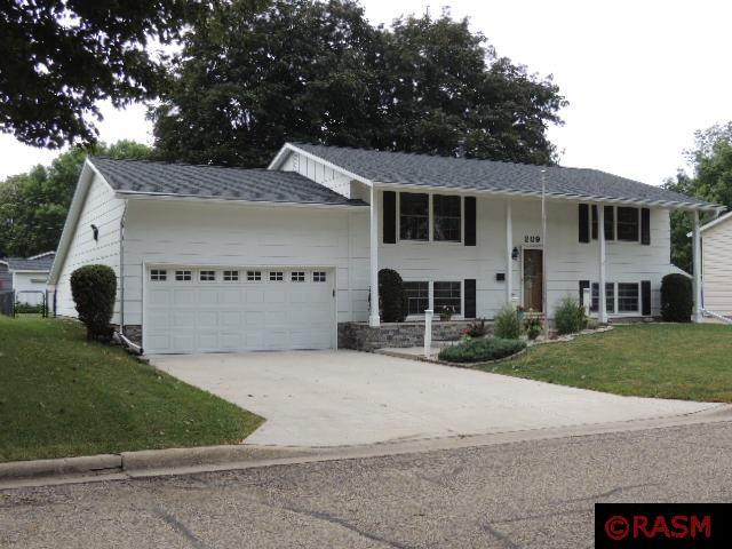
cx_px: 366
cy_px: 274
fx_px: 846
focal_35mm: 40
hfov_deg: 46.8
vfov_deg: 36.0
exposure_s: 1/400
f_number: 3.3
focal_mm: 7.1
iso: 100
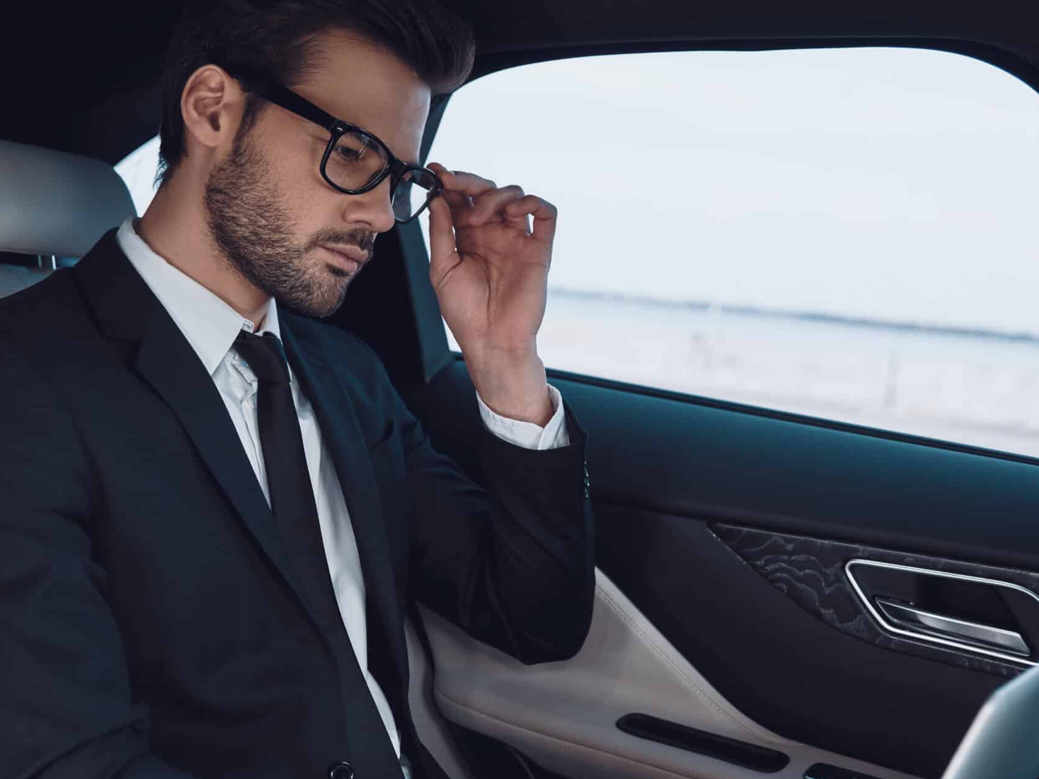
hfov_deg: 37.5
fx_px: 1531
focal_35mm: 51
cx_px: 518
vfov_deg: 28.4
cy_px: 507
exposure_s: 1/125
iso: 200
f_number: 3.2
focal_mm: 35
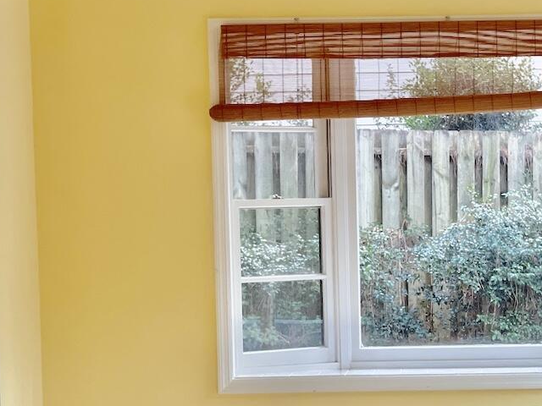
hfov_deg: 16.2
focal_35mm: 120
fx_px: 1879
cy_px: 287
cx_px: 481
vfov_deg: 12.3
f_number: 2.2
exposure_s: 1/40
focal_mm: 7.5
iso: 125
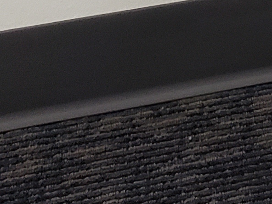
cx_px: 602
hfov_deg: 10.1
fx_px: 1391
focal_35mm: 177
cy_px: -464
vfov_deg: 7.2
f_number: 2.4
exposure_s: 1/60
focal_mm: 4.3
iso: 320
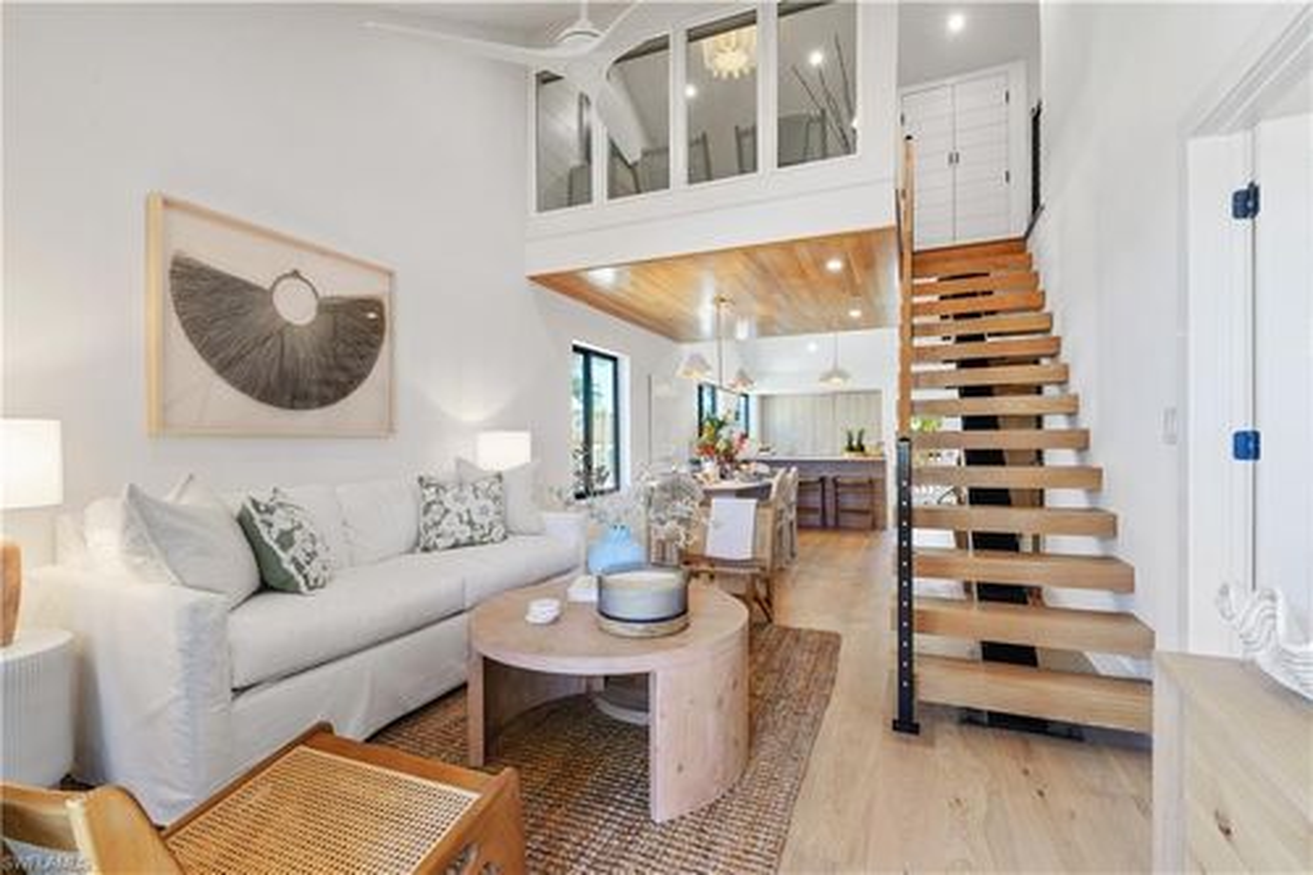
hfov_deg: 96.8
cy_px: 438
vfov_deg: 73.7
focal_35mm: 16
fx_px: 583
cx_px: 656
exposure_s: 1/6
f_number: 10
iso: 320
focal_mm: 16
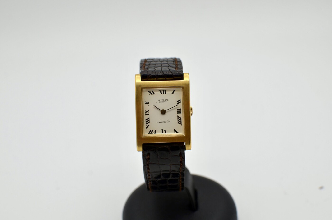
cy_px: 110
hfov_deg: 37.9
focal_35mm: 52
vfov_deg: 25.7
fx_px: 483
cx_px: 166
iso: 200
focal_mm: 35
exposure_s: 1/125
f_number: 5.6
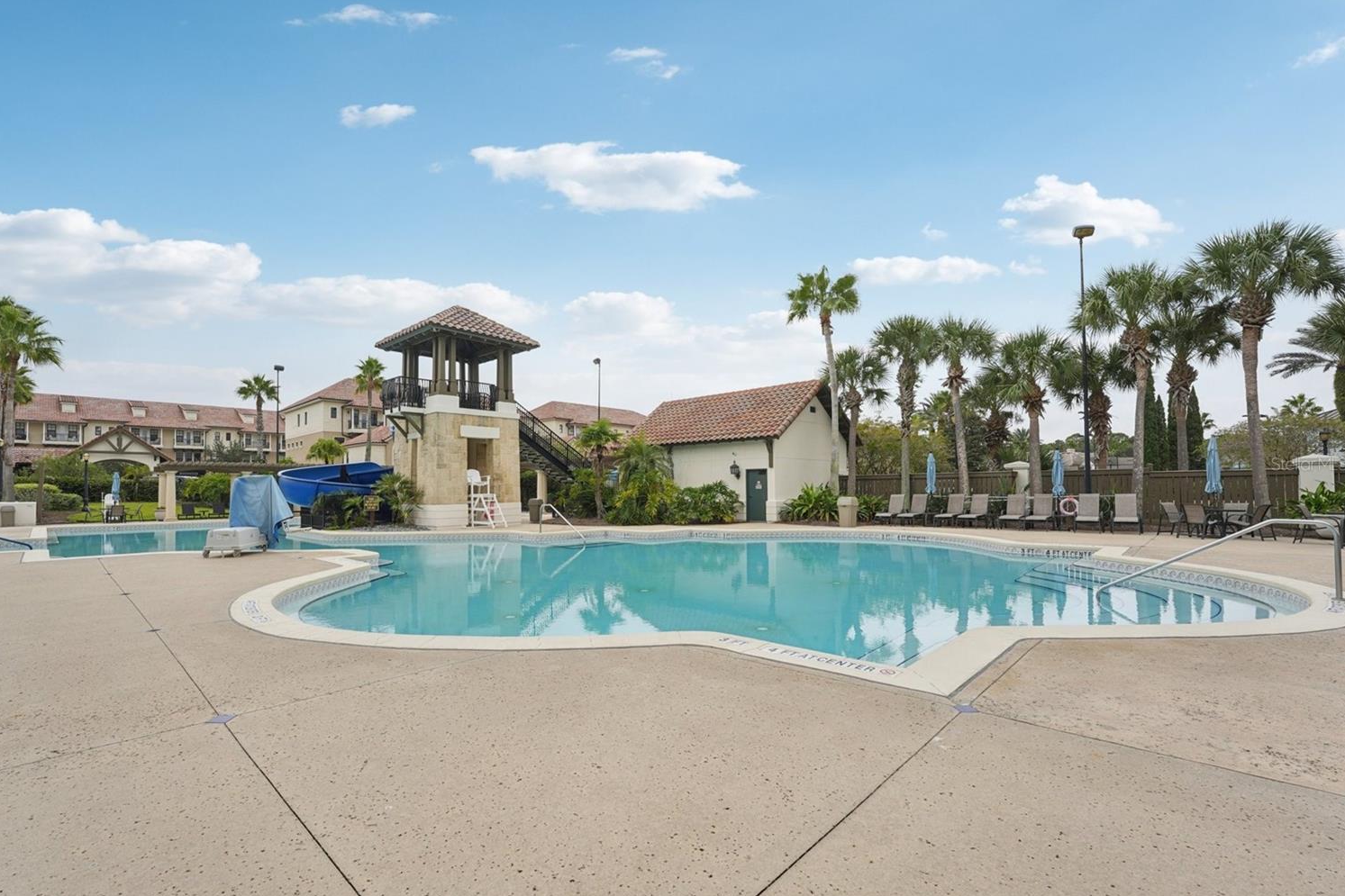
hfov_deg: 100.3
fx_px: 560
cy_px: 464
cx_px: 631
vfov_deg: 77.3
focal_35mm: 15
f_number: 9
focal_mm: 14
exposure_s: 1/60
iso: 100
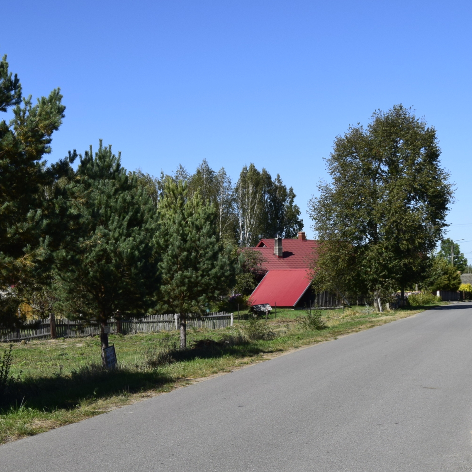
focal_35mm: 66
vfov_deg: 26.0
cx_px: 145
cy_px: 319
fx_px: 1017
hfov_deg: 25.9
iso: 400
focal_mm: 23
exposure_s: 1/500
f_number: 11
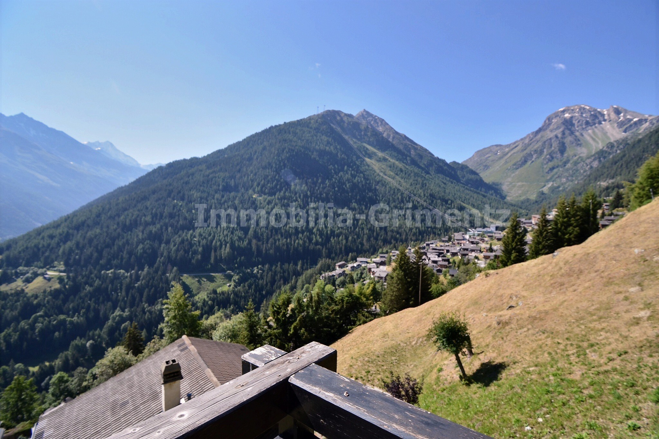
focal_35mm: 15
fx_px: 275
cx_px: 330
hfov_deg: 100.4
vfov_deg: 77.3
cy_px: 220
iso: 400
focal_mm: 10
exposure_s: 1/2
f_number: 9
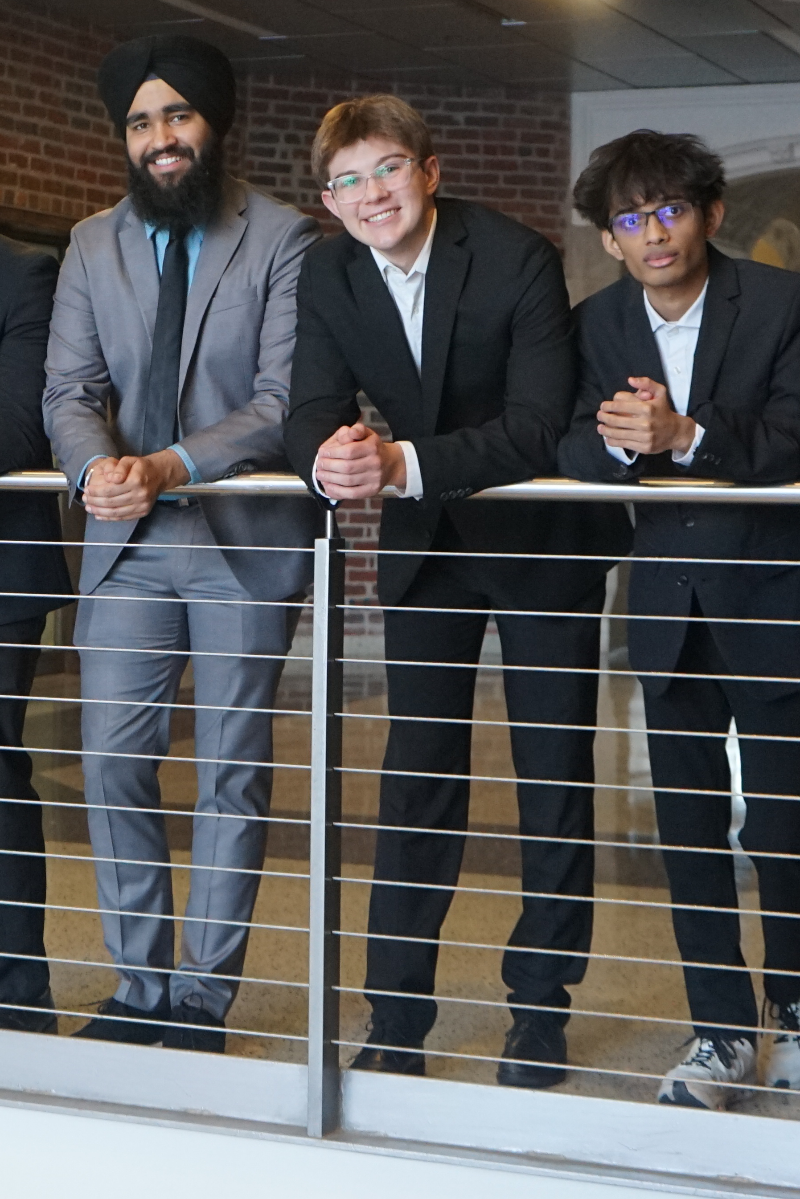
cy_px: 420
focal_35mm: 78
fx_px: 2599
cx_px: 222
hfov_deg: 17.4
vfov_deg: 25.9
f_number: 4
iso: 2500
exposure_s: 1/160
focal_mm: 35
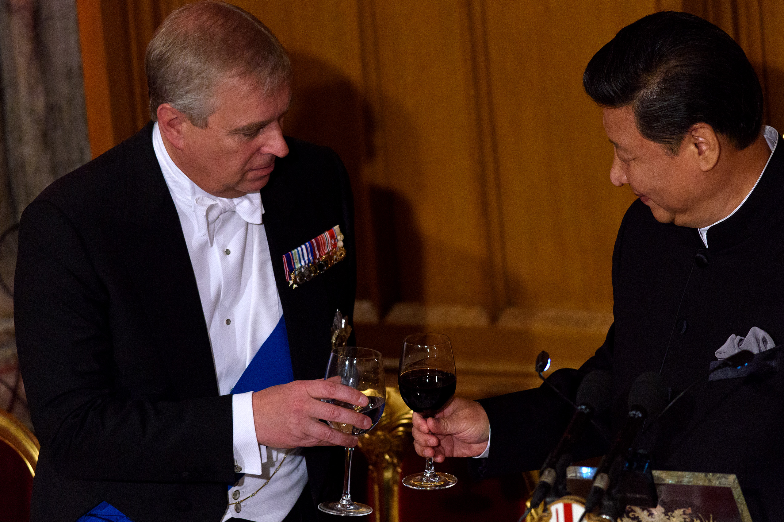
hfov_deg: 5.9
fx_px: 7660
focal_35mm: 352
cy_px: 266
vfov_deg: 3.9
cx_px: 458
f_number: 4
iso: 2500
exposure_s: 1/320
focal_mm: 300
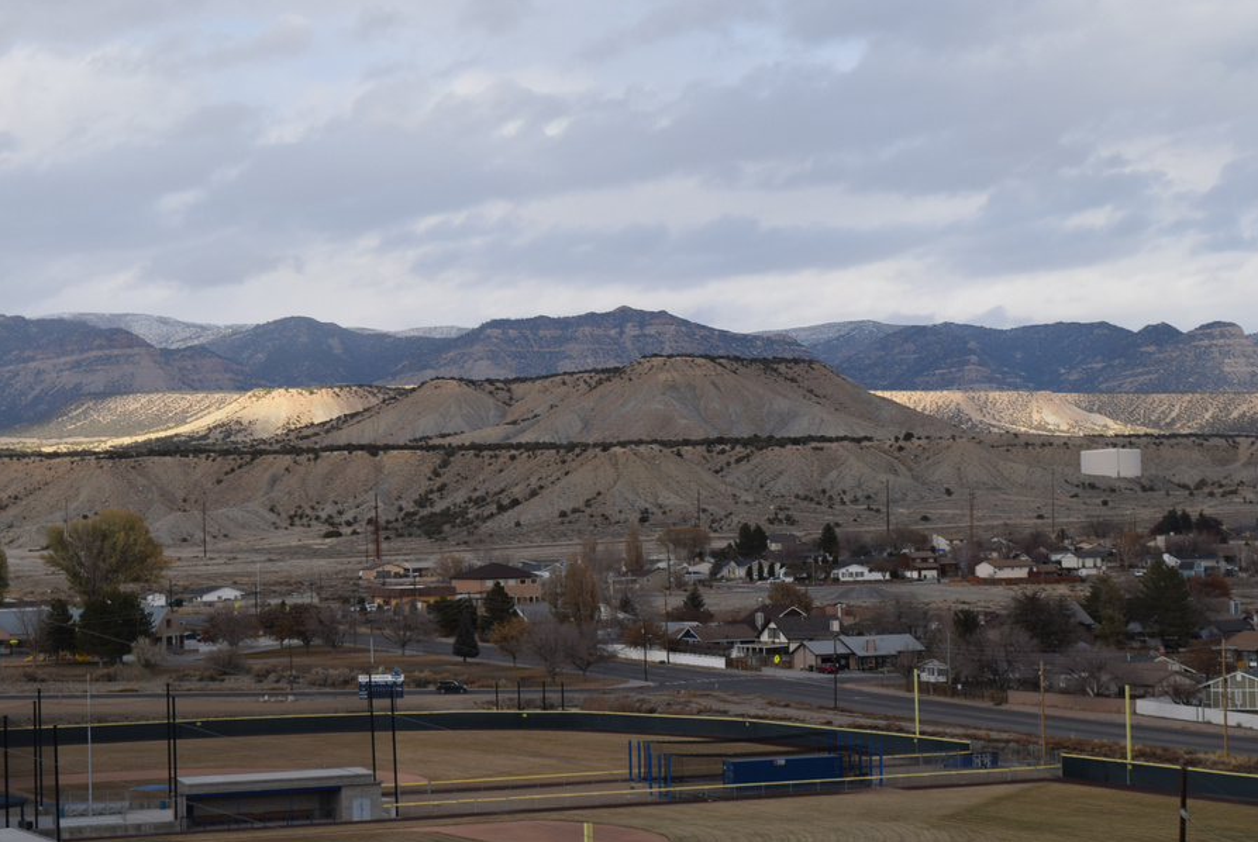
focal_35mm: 95
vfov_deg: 14.5
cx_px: 630
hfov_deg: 21.5
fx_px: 3309
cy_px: 384
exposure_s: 1/200
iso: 100
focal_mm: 55
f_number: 8
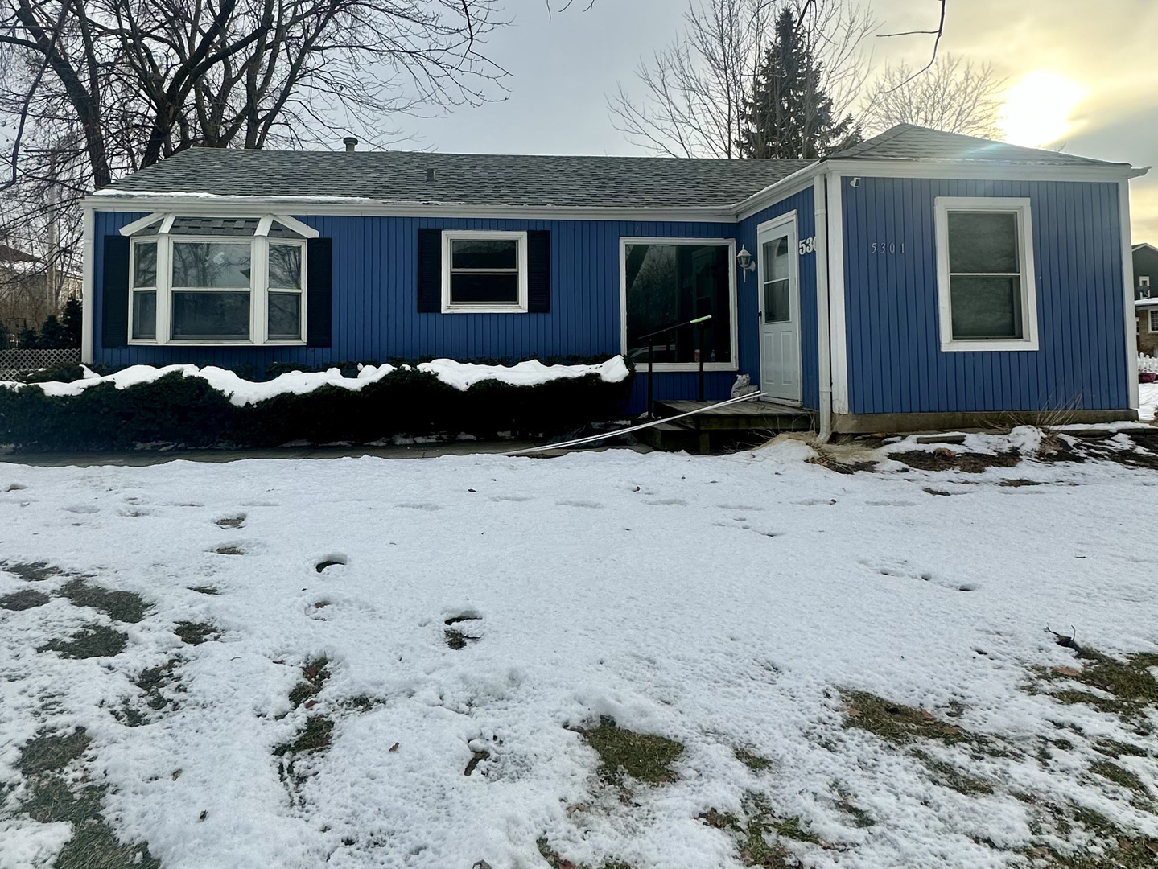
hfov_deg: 102.0
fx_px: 468
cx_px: 579
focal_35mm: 14
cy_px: 434
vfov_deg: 85.7
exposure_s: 1/972
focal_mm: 2.22
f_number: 2.2
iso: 40
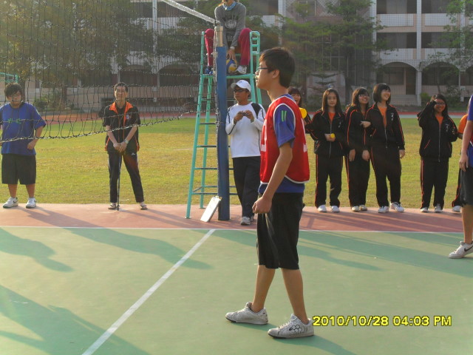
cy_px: 178
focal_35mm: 70
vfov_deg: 21.0
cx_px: 236
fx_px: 956
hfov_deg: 27.8
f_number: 4
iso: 100
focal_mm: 12.3
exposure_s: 1/350
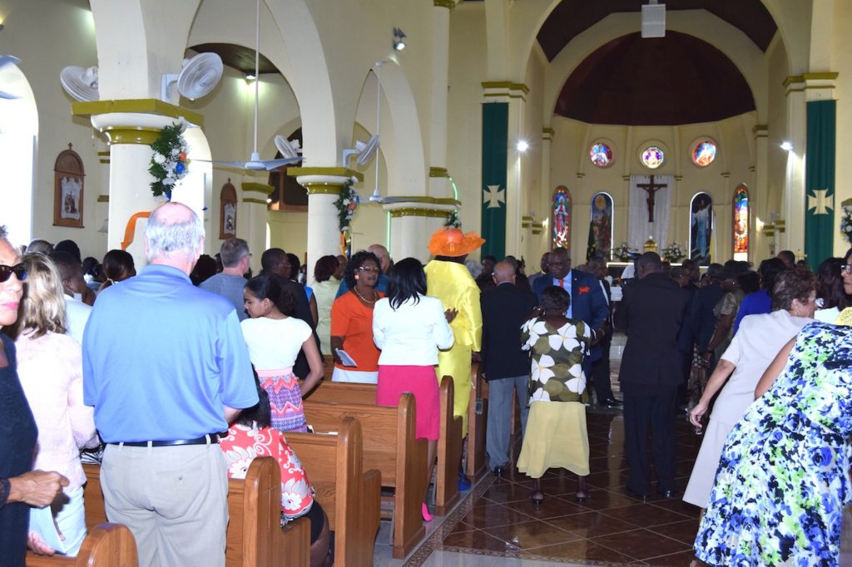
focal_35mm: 36
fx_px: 852
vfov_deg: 36.8
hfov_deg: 53.1
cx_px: 426
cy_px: 284
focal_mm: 24
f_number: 5.6
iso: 800
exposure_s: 1/160
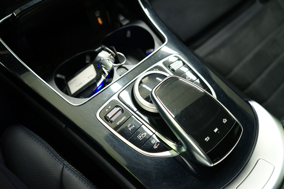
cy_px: 94
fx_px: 221
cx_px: 142
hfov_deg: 65.5
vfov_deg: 46.4
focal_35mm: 28
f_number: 3.5
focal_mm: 28
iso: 1000
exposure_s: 1/15
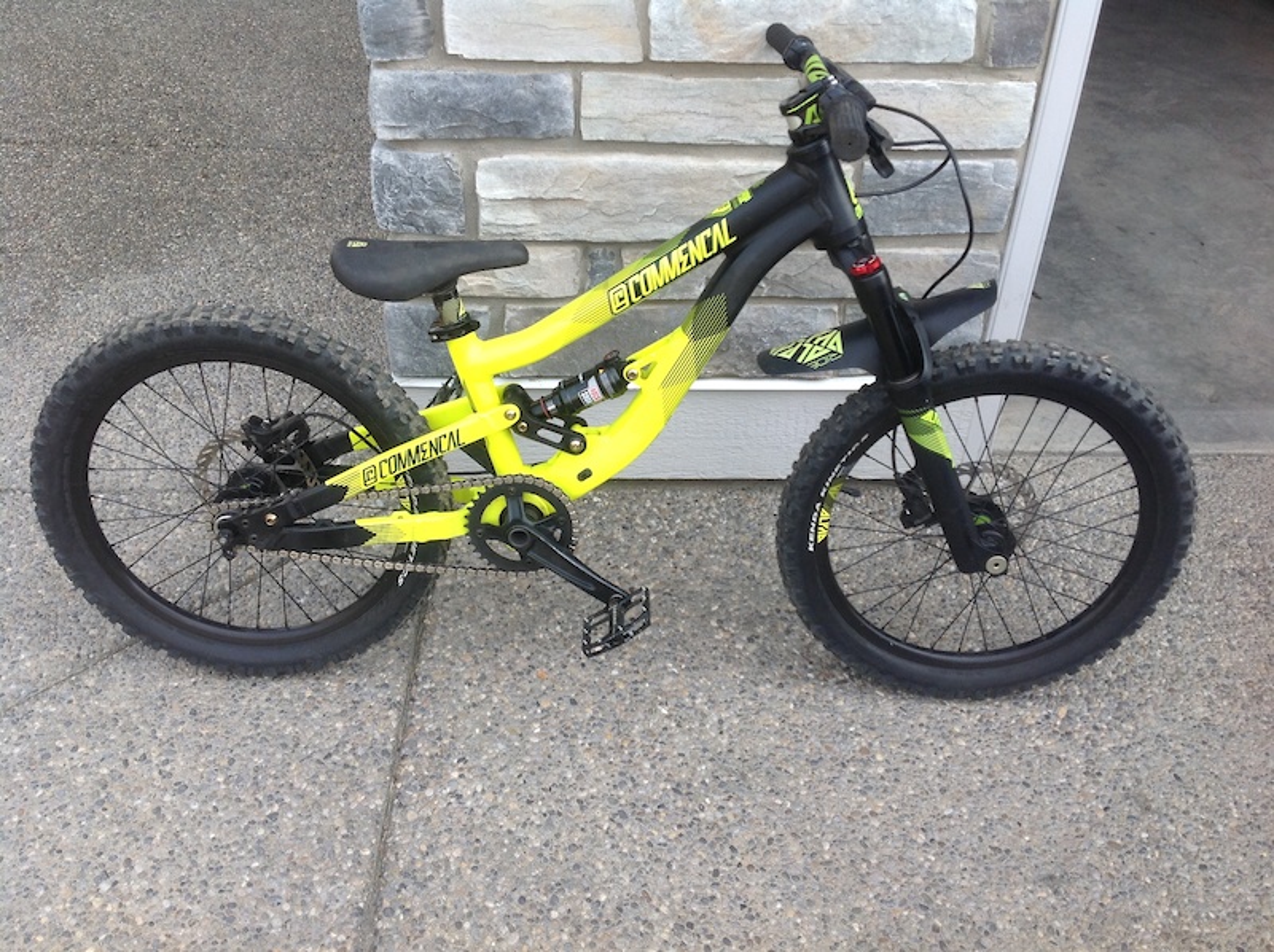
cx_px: 637
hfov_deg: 52.7
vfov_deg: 40.6
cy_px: 476
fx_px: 1287
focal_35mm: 35
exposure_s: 1/343
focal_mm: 4.28
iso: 50
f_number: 2.4
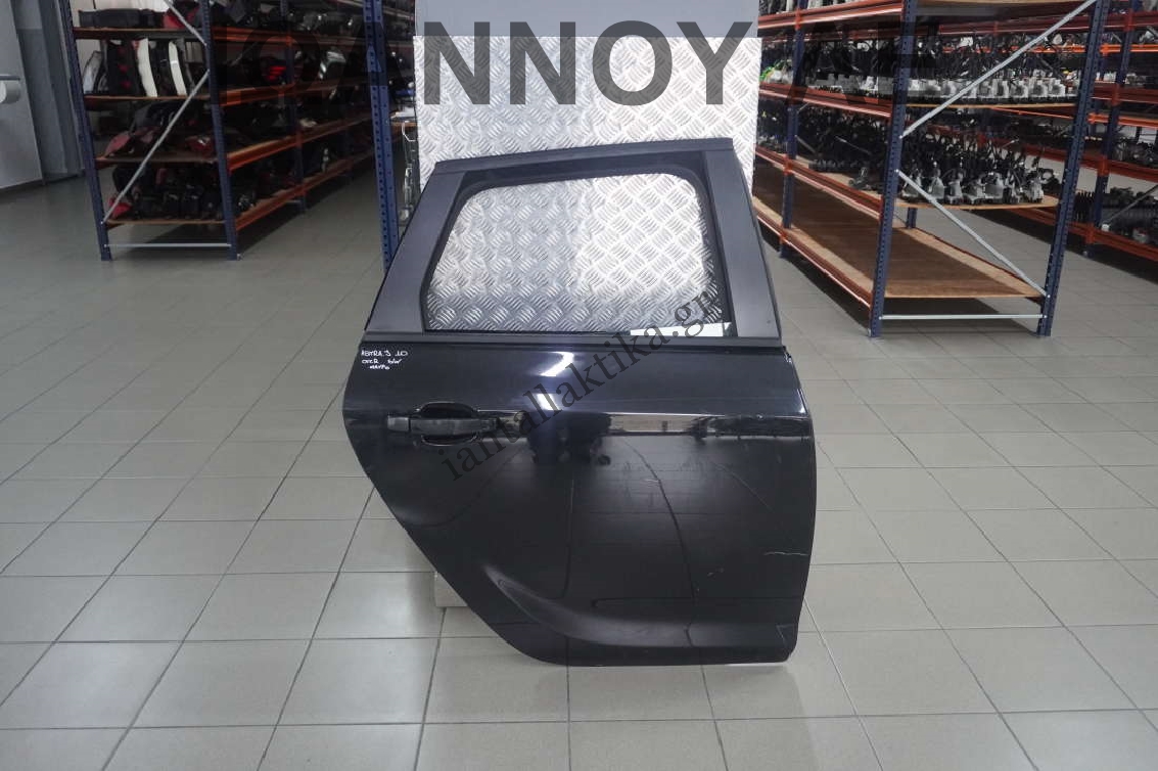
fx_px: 964
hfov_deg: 62.0
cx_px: 579
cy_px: 386
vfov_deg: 43.6
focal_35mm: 30
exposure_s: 1/160
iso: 2500
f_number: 4
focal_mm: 20
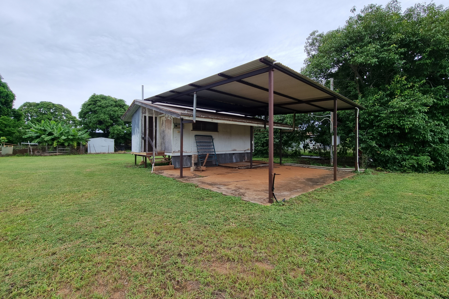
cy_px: 141
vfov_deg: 81.1
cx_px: 221
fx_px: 175
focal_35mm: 14
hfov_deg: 104.2
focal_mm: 2.2
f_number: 2.2
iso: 50
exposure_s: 1/970
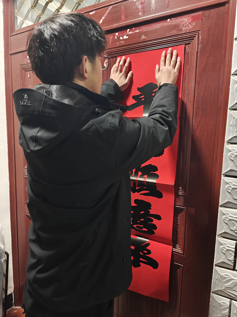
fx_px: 210
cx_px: 118
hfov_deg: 58.9
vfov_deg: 73.9
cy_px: 158
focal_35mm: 23
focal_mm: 6.06
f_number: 1.6
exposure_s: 1/50
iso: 3200
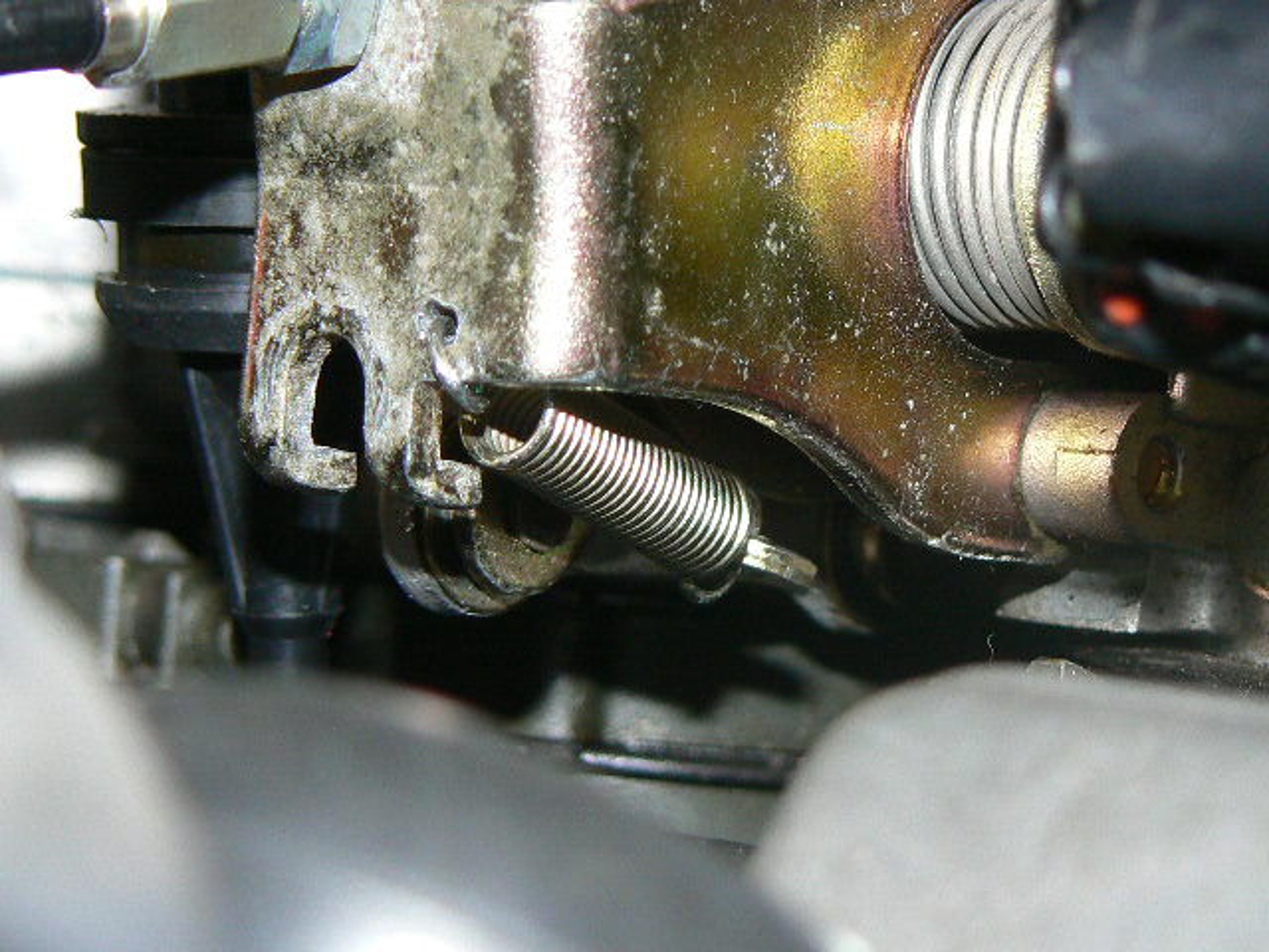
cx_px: 634
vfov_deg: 11.7
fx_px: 4656
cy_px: 476
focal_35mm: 127
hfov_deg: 15.5
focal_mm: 15.5
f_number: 3.2
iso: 100
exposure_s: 1/30
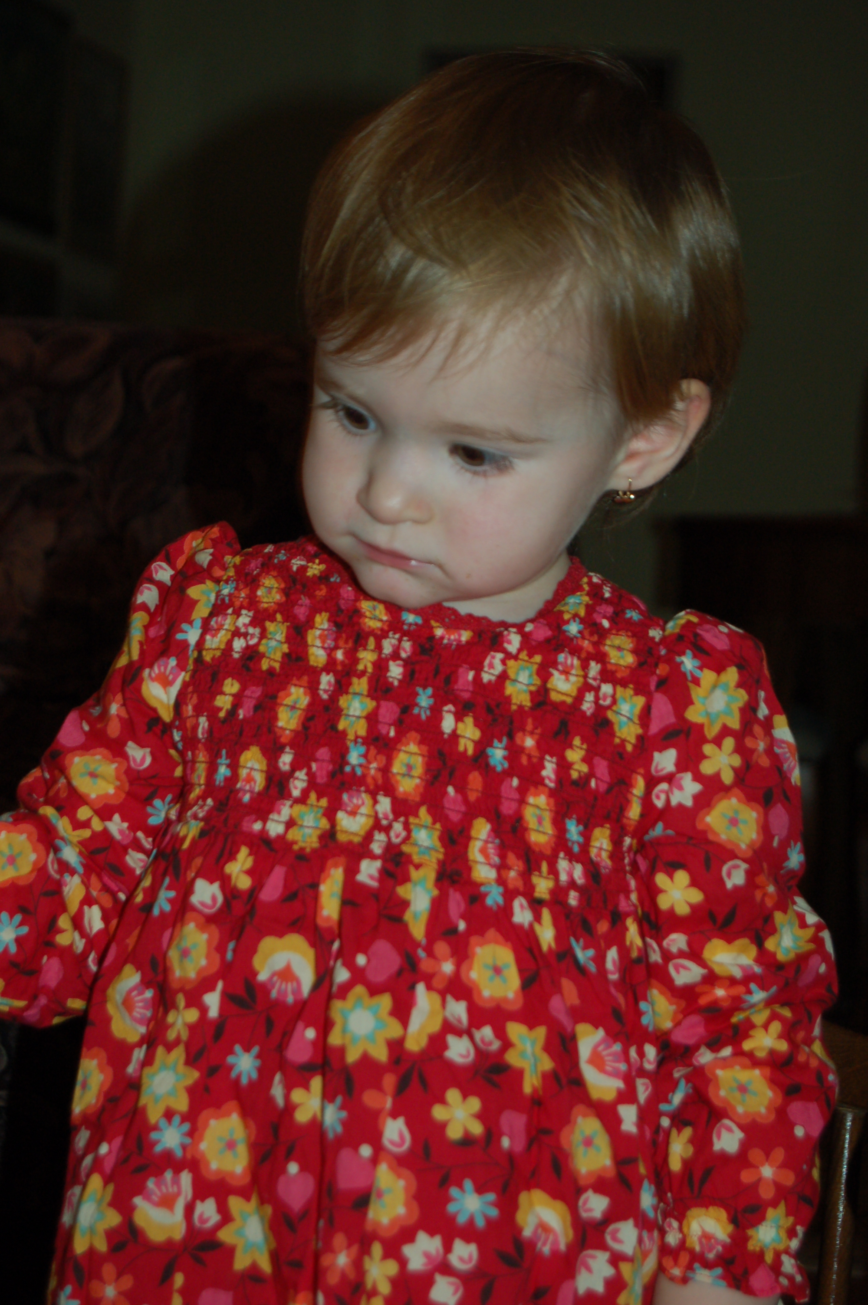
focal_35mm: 82
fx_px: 2989
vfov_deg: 24.6
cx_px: 434
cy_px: 652
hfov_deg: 16.5
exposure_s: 1/60
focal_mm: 55
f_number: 5.6
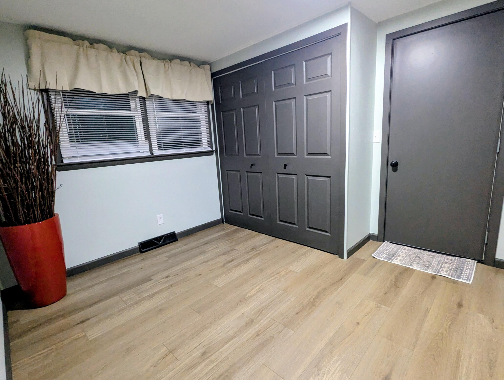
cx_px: 252
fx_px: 233
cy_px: 190
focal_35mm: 16
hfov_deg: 94.4
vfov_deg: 78.2
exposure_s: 1/40
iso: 689
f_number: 2.2
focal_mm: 2.35
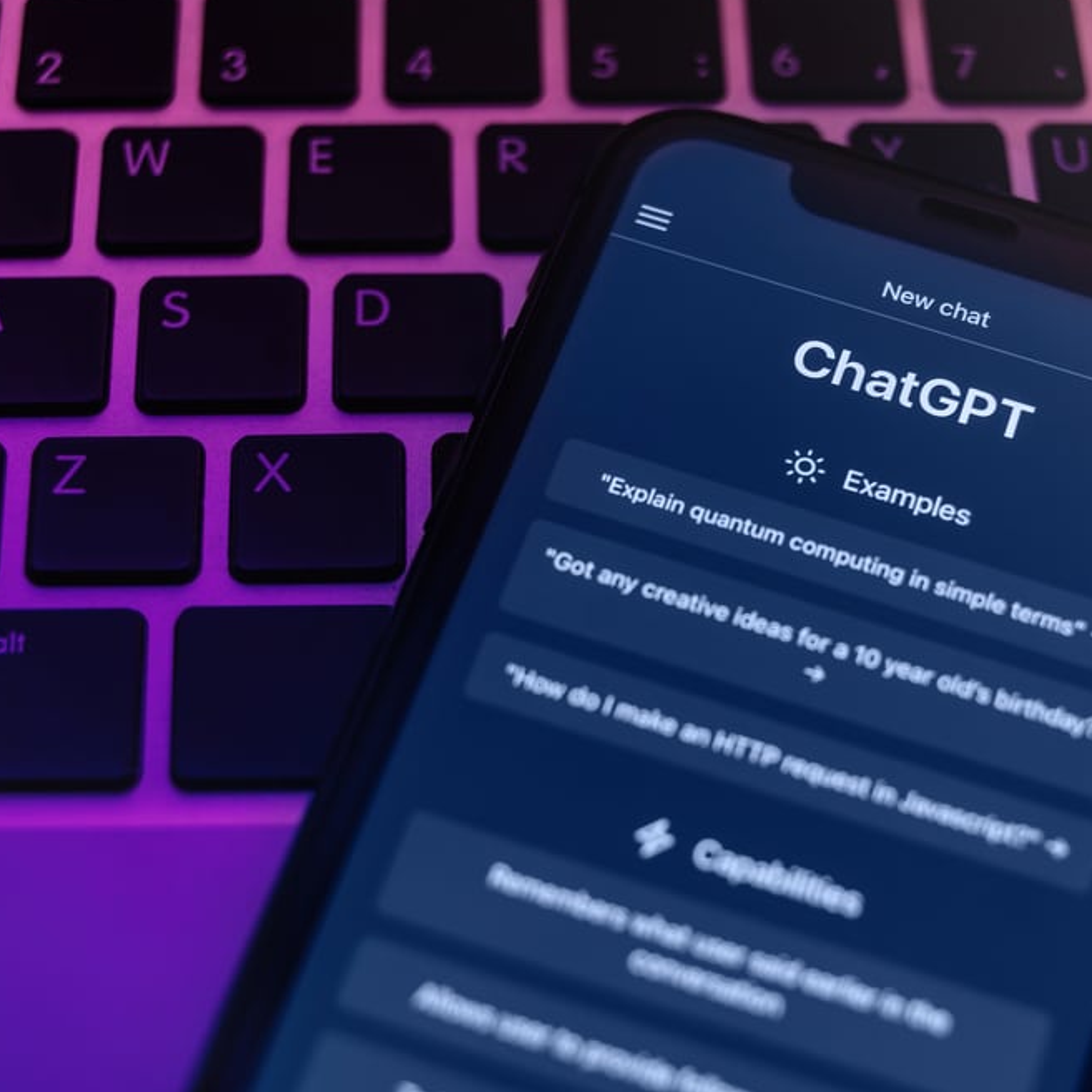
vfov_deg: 26.1
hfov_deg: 26.1
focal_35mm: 66
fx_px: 2356
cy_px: 544
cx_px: 625
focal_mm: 51
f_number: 4
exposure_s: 1/20
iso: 500
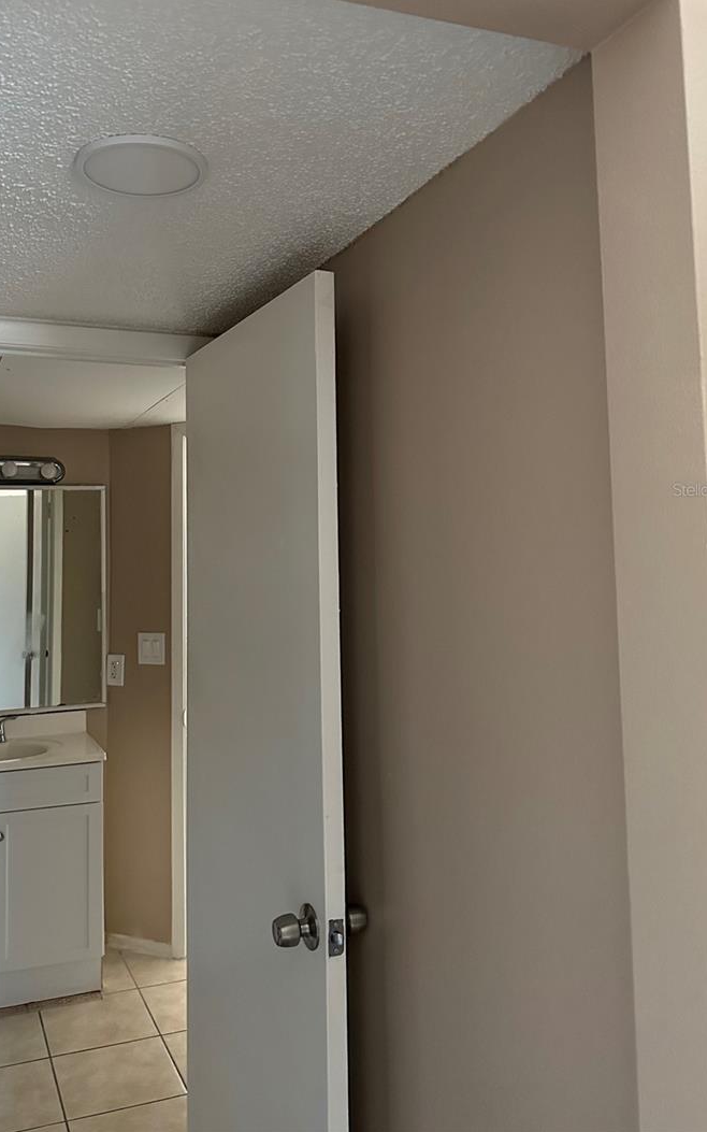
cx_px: 265
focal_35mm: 29
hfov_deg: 42.8
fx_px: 894
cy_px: 489
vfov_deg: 64.4
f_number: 1.78
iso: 1000
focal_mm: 6.86
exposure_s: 1/53
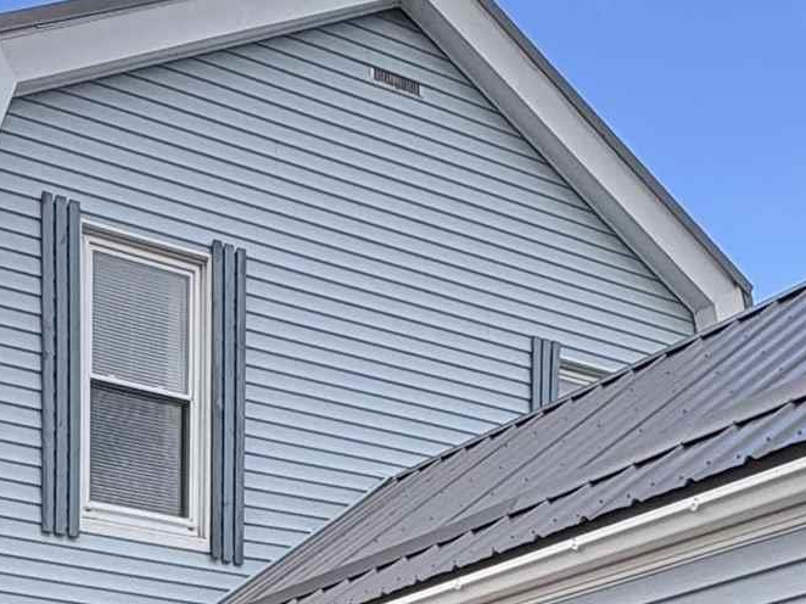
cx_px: 226
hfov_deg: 29.5
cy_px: 1130
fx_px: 1513
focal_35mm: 65
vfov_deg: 17.6
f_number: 2.2
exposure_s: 1/569
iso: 64
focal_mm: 2.22
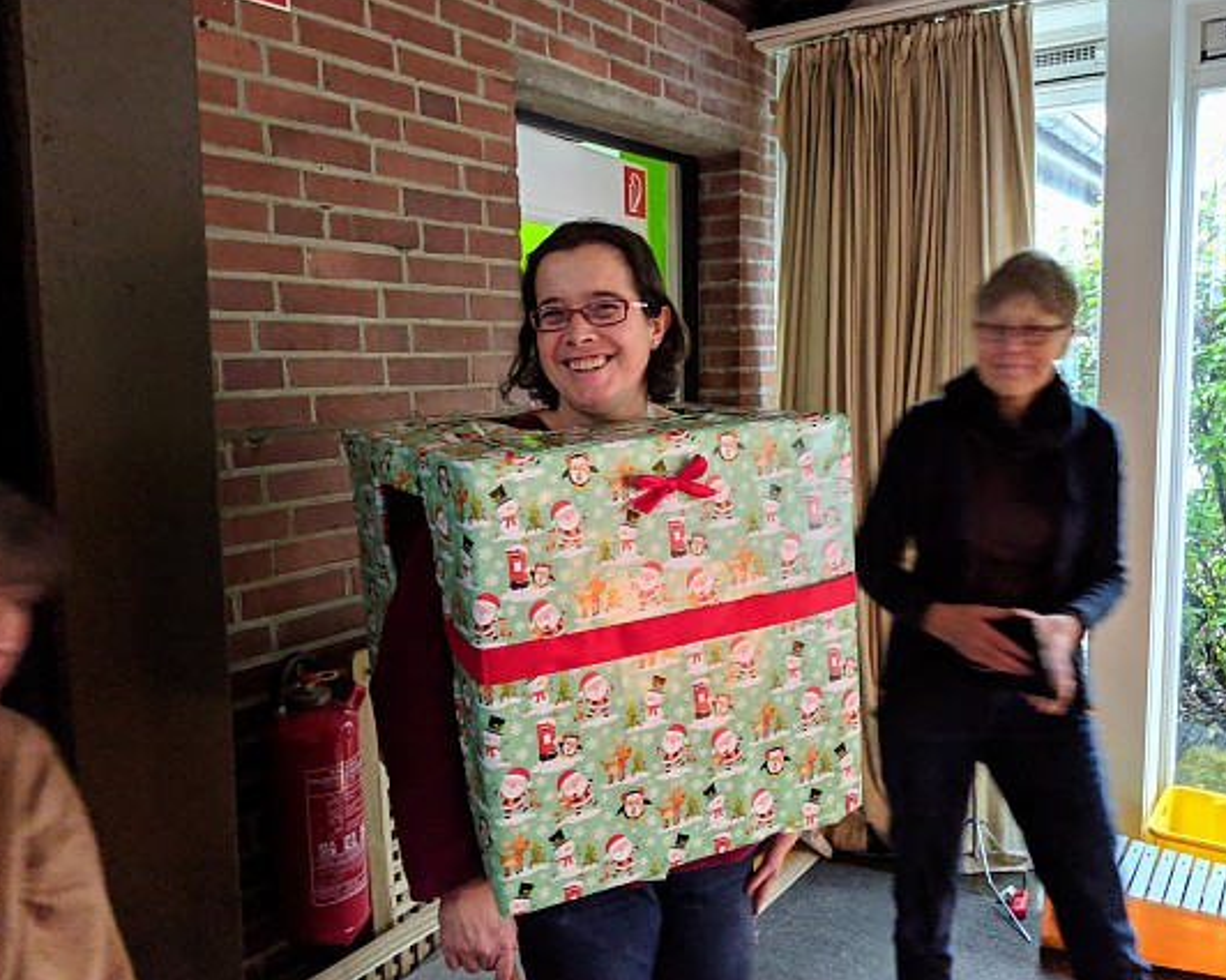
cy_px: 492
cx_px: 621
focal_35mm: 29
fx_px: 1052
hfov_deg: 60.5
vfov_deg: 49.9
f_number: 1.8
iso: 520
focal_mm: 4.44
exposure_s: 1/24
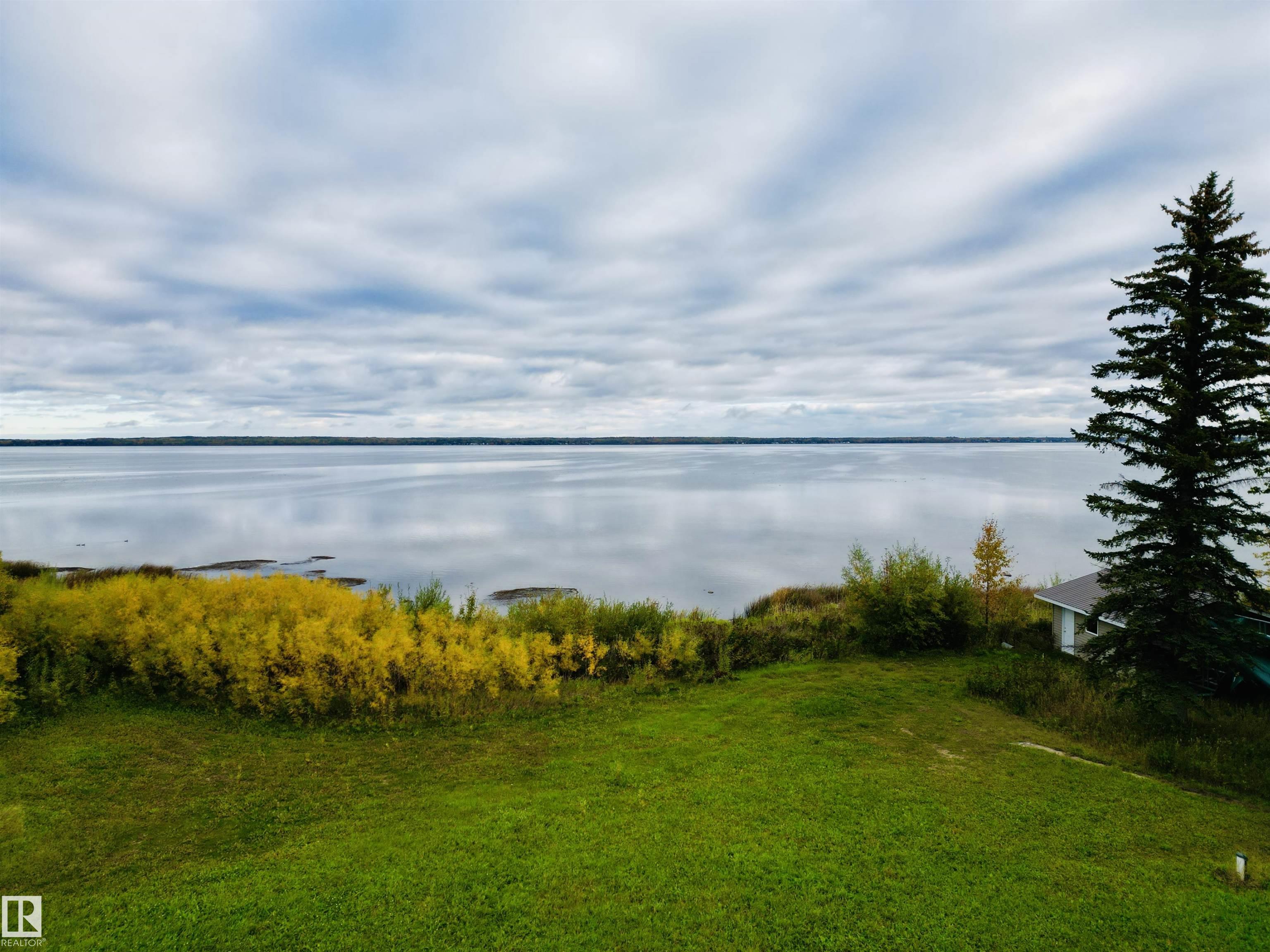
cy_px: 476
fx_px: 881
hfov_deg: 71.6
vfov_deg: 56.8
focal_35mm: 24
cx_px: 635
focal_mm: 6.72
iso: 100
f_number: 1.7
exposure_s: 1/1000
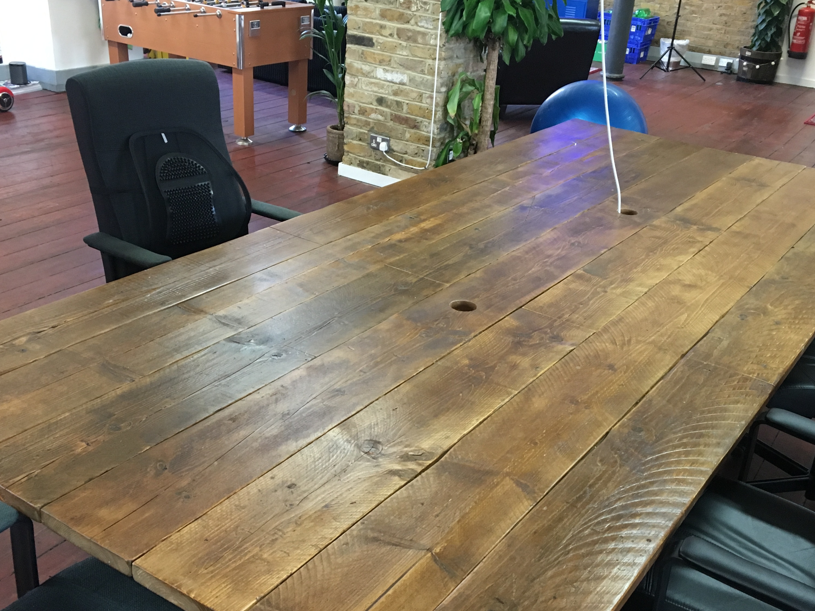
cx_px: 416
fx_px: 918
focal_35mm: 39
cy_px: 359
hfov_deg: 47.9
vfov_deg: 36.7
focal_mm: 4.15
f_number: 2.2
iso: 160
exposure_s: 1/33
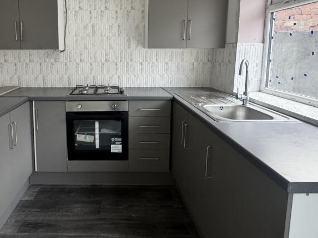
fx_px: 230
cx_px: 112
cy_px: 79
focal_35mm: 25
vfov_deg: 53.8
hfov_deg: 67.9
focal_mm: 2.22
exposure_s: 1/60
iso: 400
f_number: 2.2
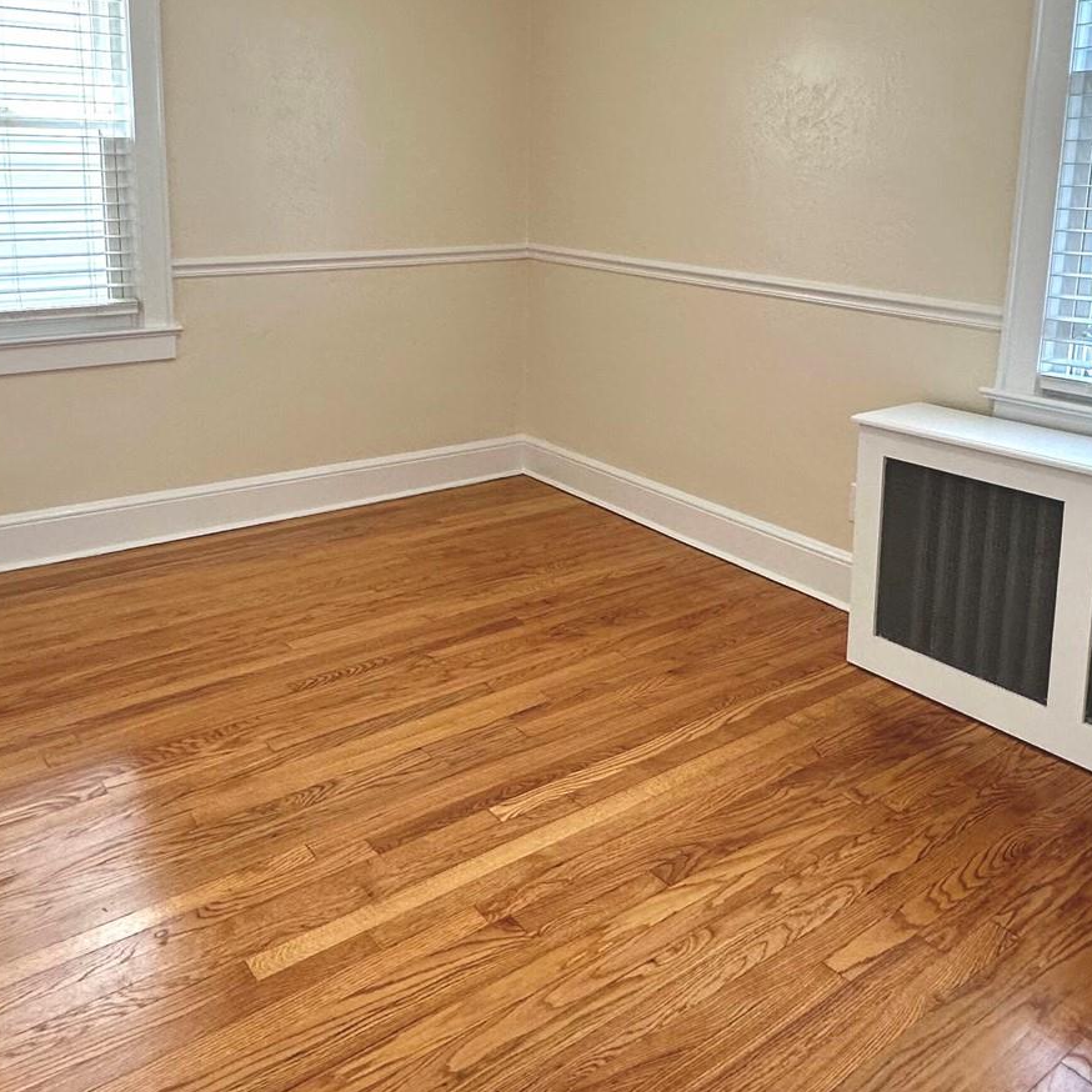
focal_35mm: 29
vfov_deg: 54.1
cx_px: 526
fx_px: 1035
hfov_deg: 55.6
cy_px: 337
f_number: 2.2
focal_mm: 2.22
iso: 160
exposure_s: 1/120
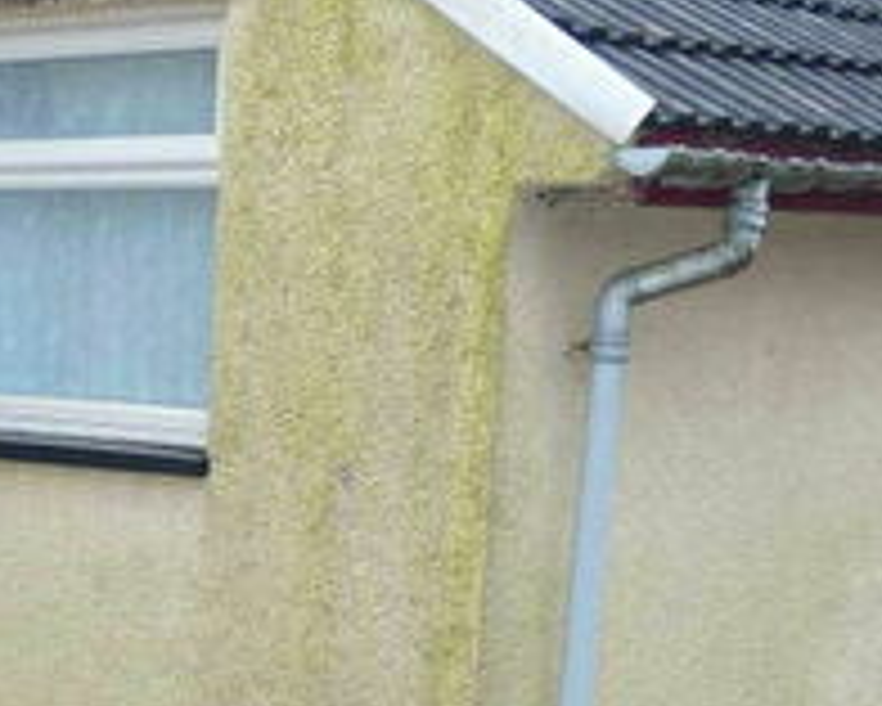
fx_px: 2272
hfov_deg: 20.6
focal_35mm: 87
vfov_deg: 16.9
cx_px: -171
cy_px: 848
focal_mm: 4.5
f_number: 2.8
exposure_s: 1/60
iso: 100
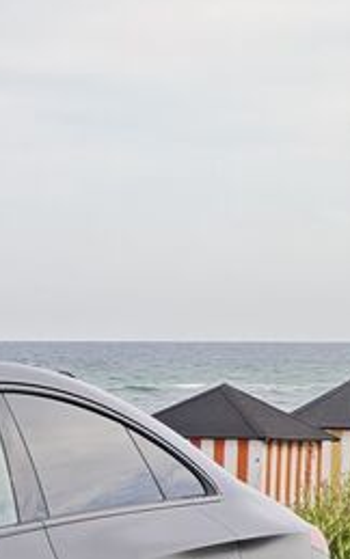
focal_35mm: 245
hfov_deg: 5.2
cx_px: -495
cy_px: 644
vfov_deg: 8.5
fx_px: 3737
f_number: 1.8
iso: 50
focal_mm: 11.5
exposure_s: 1/1247
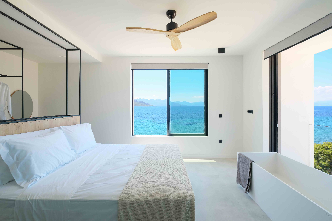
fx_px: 138
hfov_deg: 100.4
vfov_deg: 77.3
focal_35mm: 15
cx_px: 166
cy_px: 110
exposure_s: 1/250
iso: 400
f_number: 8
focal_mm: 10
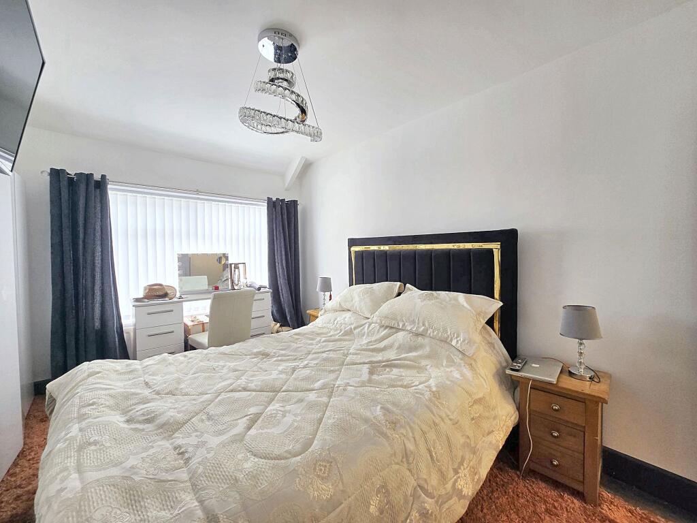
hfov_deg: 106.2
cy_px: 262
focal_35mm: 13
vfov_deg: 89.9
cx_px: 348
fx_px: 262
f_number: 2.2
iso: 50
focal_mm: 2.2
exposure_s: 1/100
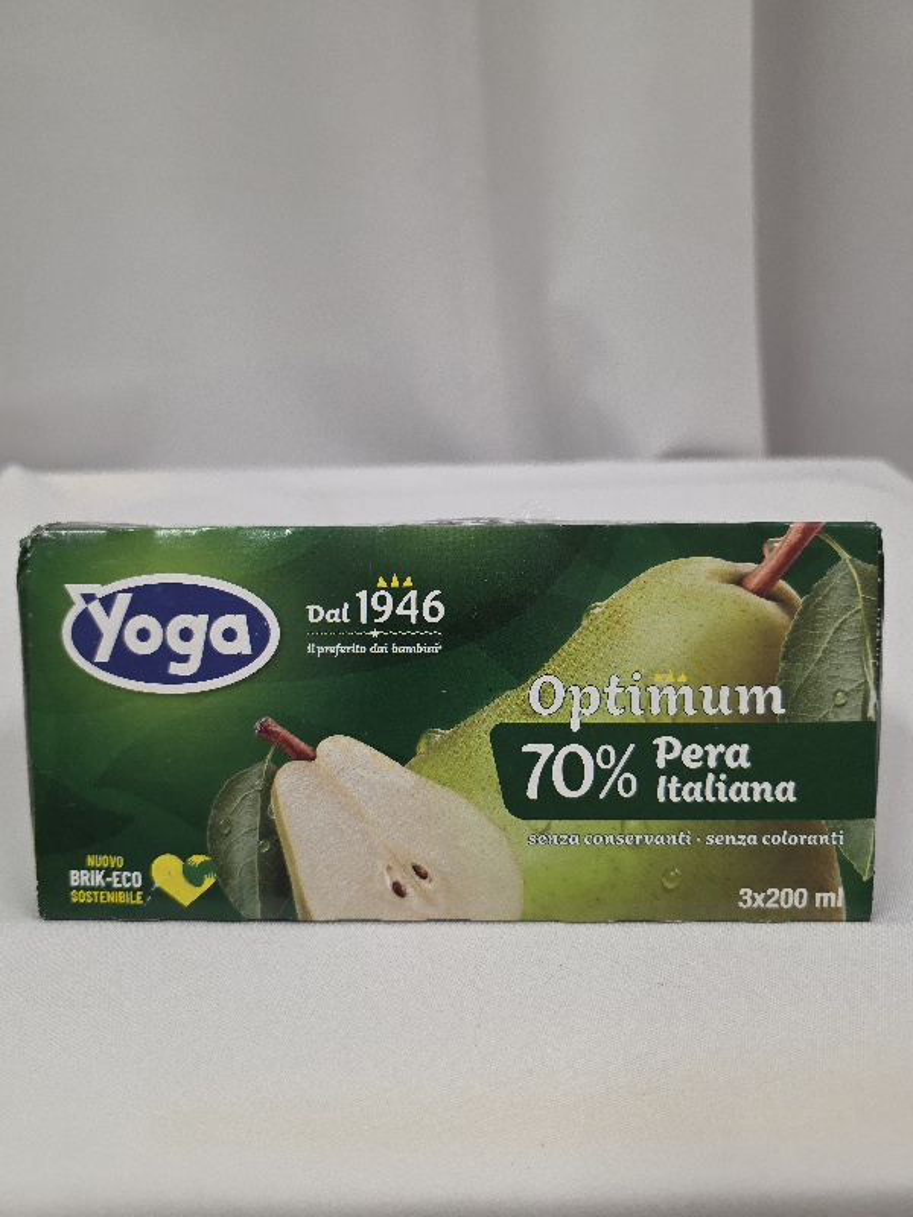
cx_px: 456
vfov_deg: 73.9
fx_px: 809
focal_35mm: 23
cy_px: 608
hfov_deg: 58.9
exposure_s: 1/101
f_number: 1.7
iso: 320
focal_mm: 6.3
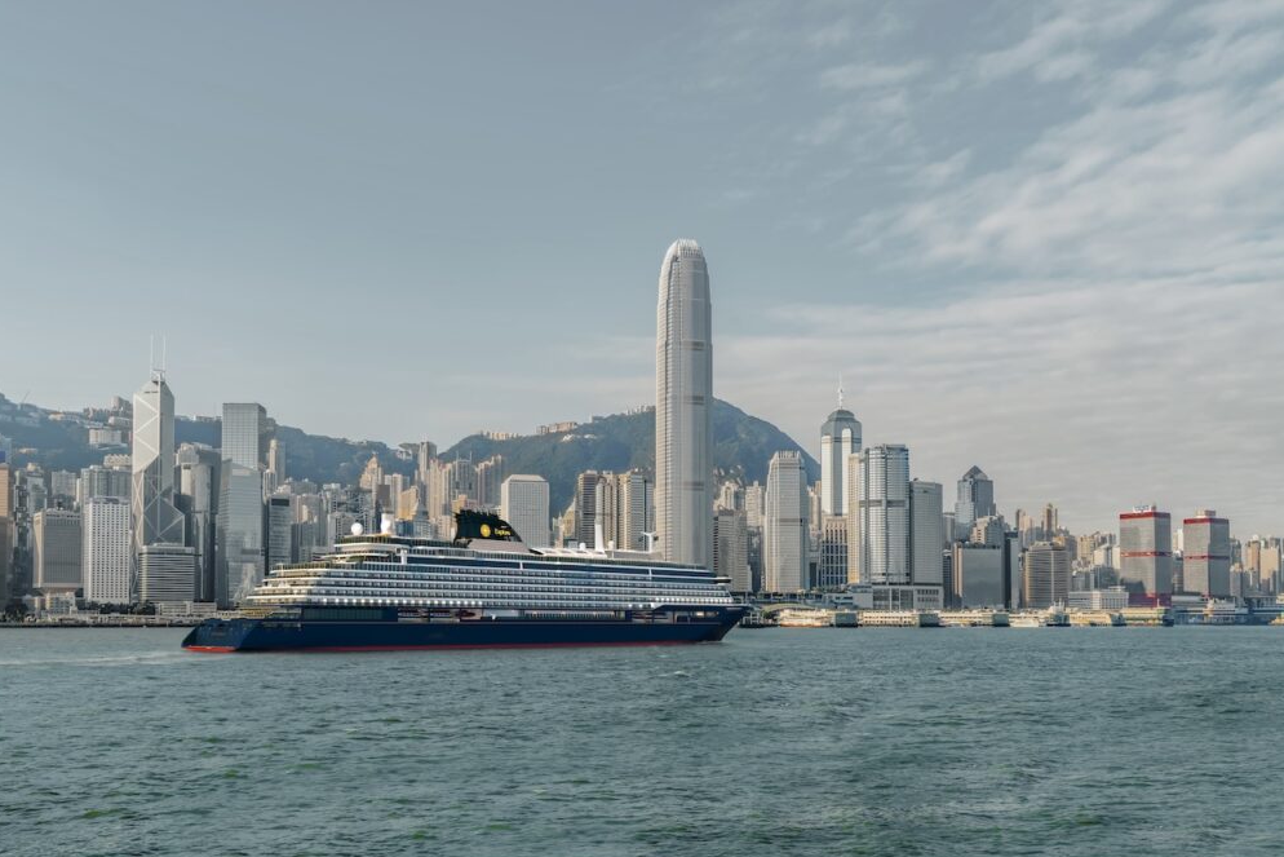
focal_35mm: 34
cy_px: 440
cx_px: 636
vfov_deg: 38.9
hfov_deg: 55.8
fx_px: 1213
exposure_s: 1/200
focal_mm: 33
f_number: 11
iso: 100
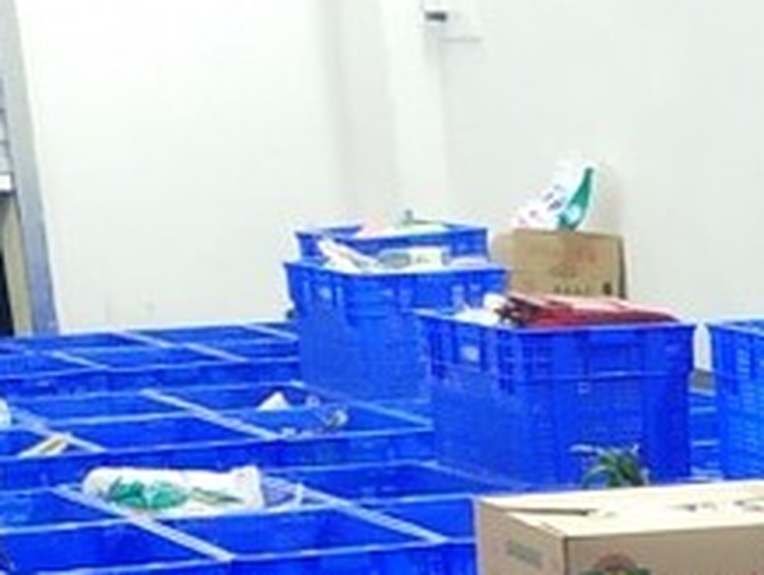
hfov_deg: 10.8
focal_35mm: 176
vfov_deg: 7.7
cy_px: 1532
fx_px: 3889
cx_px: 1171
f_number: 2
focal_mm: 4.5
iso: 734
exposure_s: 1/14
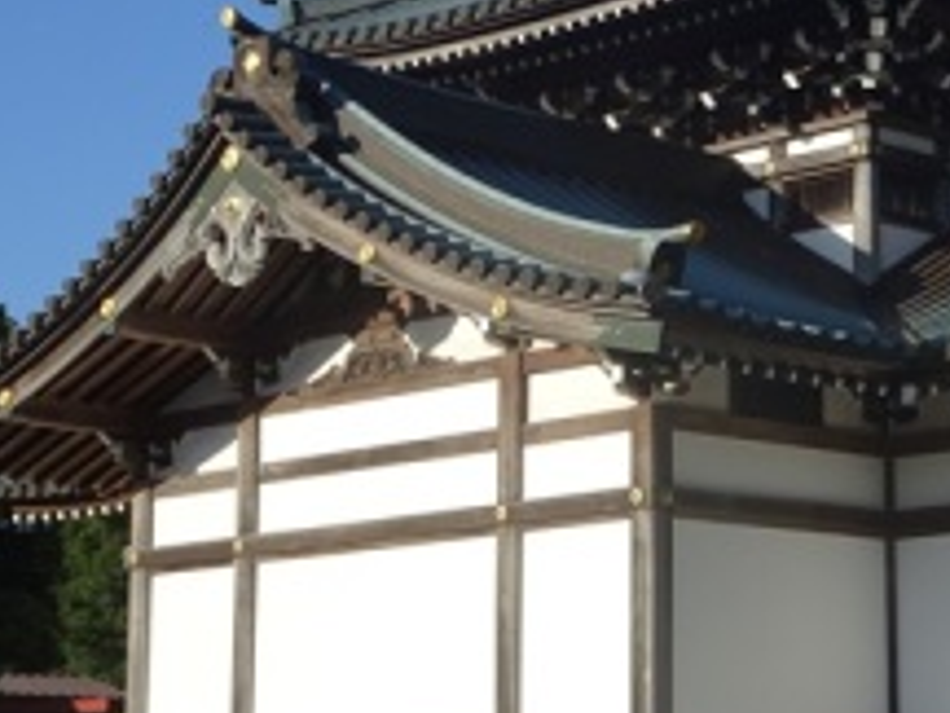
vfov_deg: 13.3
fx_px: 3046
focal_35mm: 111
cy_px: 187
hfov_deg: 17.5
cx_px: 805
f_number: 4.5
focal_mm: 8.18
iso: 80
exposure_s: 1/640
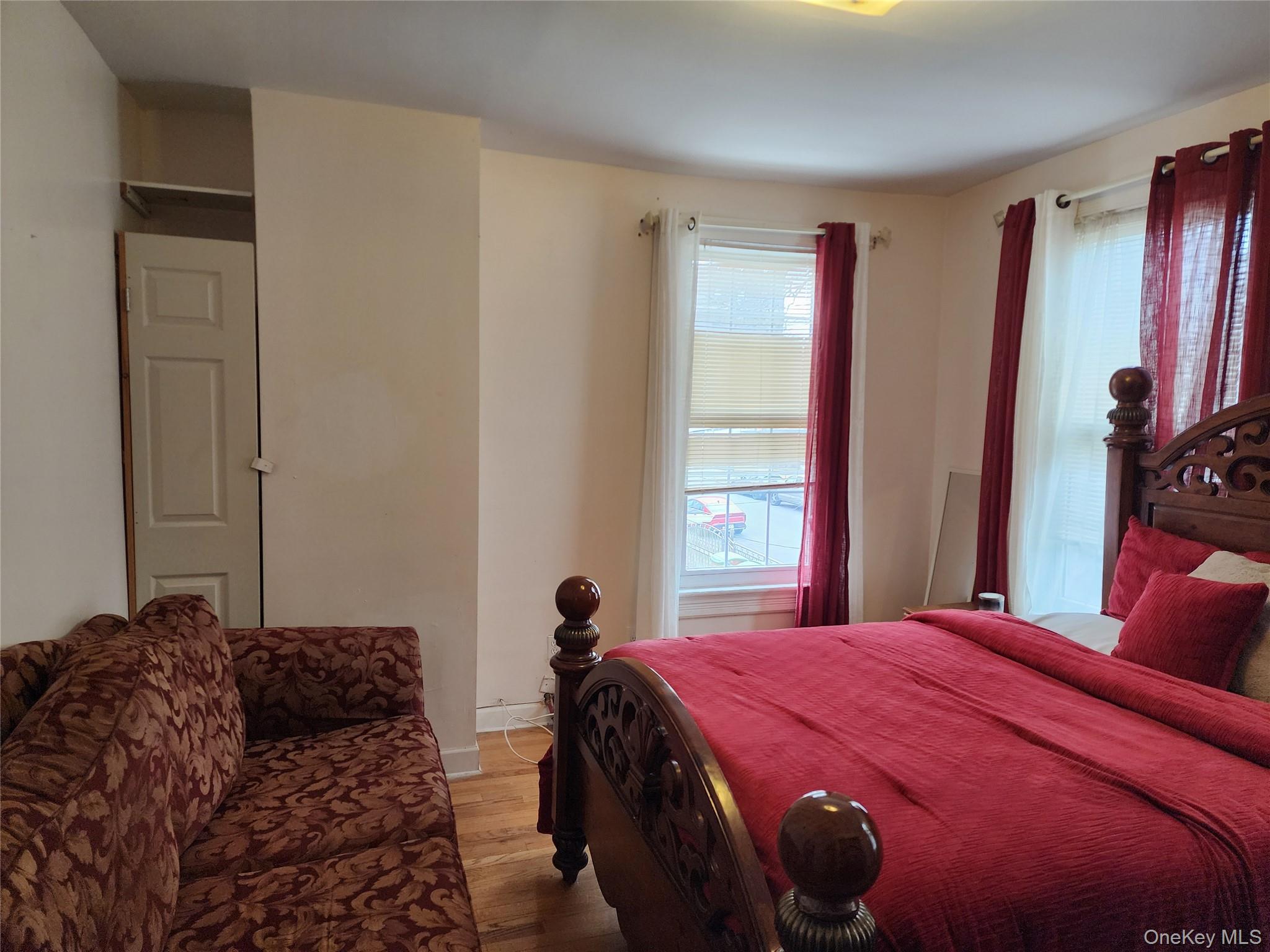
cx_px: 635
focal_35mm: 23
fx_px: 844
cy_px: 476
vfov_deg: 58.9
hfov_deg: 73.9
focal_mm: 6.4
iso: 400
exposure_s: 1/120
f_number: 1.8
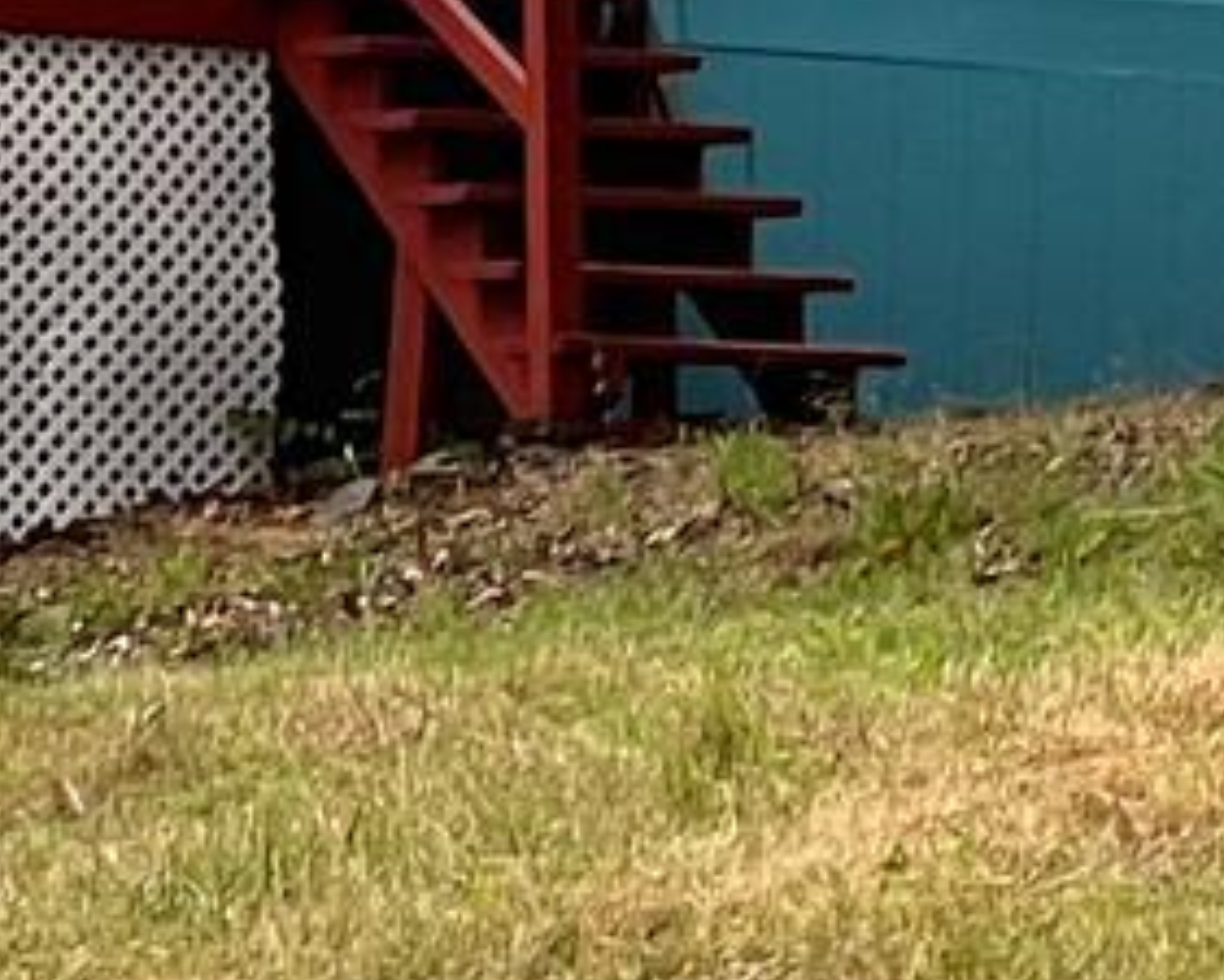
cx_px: 2579
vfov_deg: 2.8
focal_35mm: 547
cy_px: 836
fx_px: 19822
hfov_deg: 3.5
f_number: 2.8
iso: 32
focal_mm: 9
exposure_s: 1/99
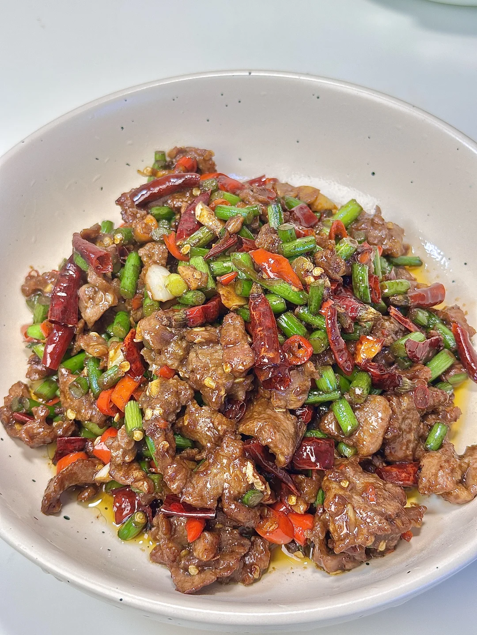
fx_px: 882
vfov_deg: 39.7
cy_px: 318
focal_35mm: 48
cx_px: 238
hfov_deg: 30.3
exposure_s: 1/159
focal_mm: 6.86
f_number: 1.78
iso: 64
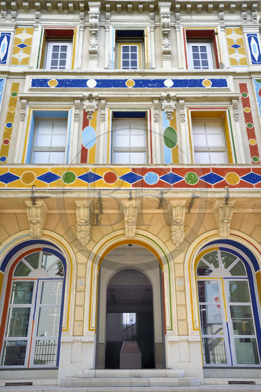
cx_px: 130
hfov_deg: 38.8
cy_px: 196
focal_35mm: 34
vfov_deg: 55.8
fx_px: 370
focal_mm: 34
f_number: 8
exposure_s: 1/160
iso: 200
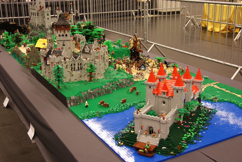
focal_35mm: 45
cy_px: 81
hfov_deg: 43.6
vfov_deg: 29.9
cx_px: 121
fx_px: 303
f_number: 4.5
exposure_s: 1/10
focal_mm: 30
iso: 400
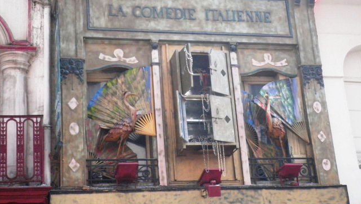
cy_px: 90
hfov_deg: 30.1
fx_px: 670
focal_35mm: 70
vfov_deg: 17.3
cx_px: 180
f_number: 12.9
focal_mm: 11.4
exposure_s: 1/80
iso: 400
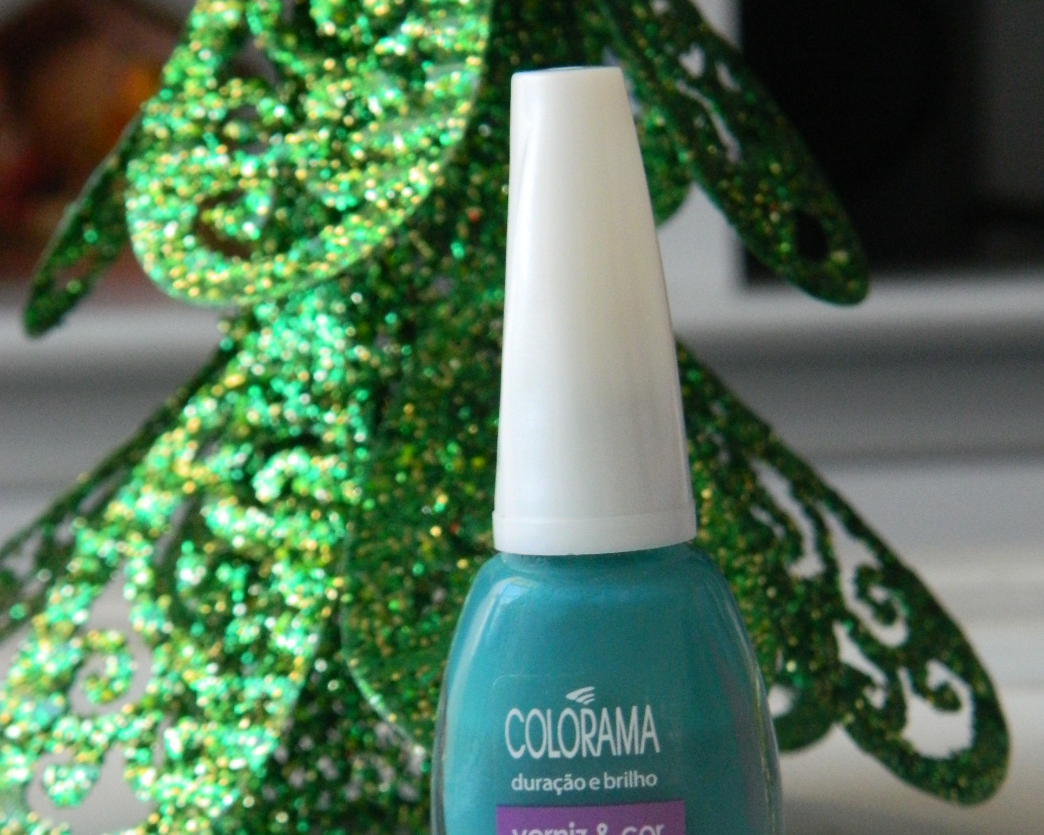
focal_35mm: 135
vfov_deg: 11.4
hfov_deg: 14.3
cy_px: 501
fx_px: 4171
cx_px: 524
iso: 400
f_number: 4.5
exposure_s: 1/125
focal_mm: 18.6
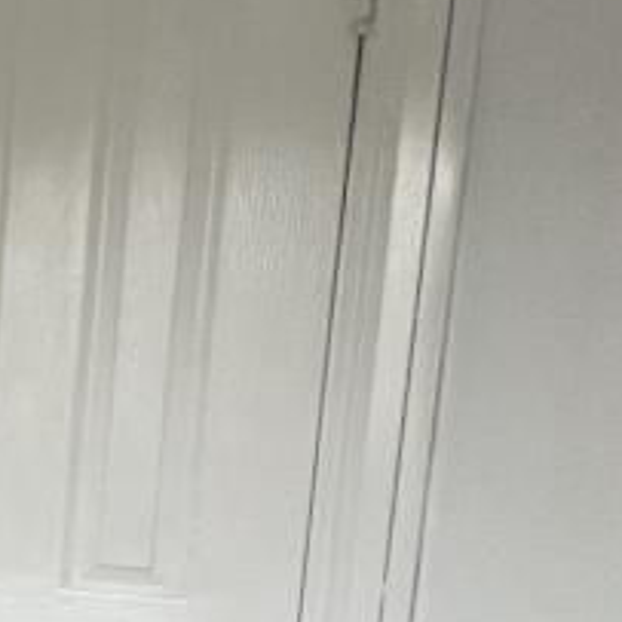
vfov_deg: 28.6
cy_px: 539
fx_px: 1179
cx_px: -867
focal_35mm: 58
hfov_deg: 15.3
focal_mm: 1.57
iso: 125
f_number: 1.8
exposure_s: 1/100
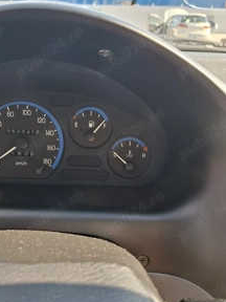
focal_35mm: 32
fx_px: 279
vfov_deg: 56.8
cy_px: 147
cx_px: 70
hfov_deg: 43.4
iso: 50
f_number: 1.8
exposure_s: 1/100
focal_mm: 5.54
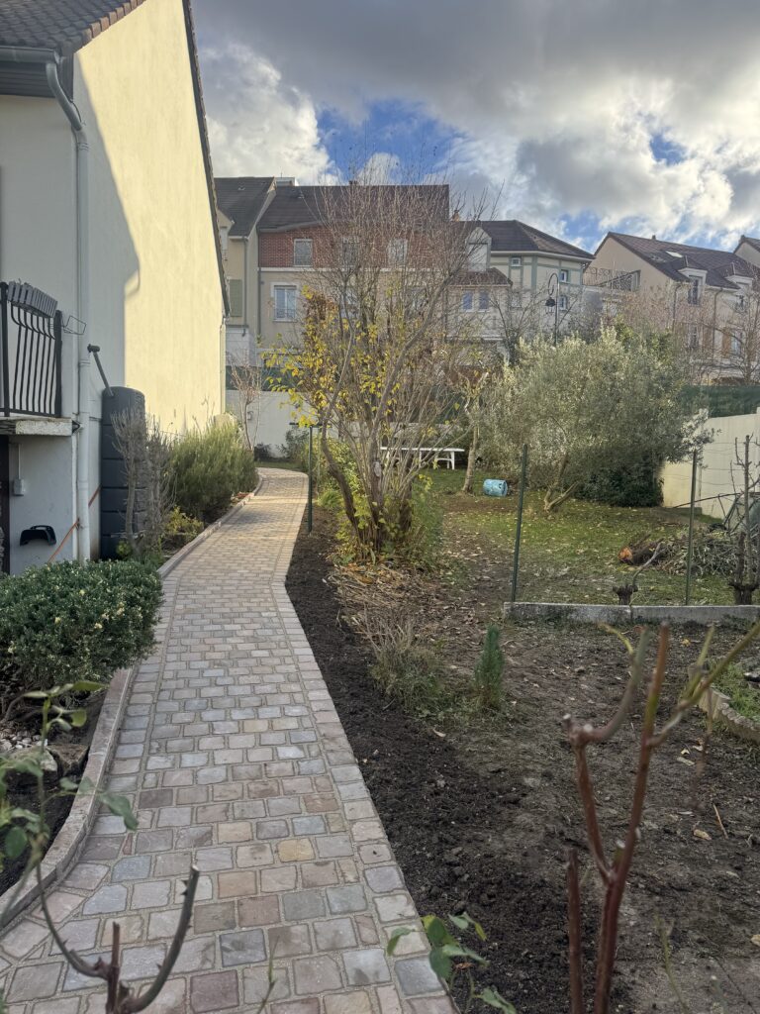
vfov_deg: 71.6
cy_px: 507
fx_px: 703
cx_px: 380
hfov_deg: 56.8
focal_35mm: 24
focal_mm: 6.76
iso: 80
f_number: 1.78
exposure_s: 1/1869
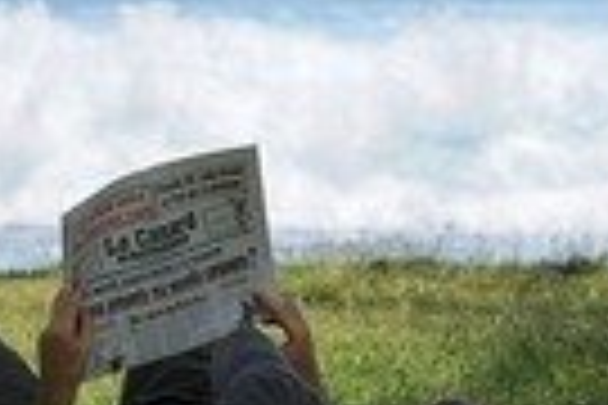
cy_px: 220
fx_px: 9204
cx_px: 171
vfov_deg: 2.5
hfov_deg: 3.8
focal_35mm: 545
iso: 200
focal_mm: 175
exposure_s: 1/400
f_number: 11
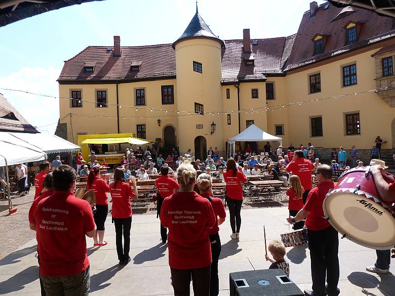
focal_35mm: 25
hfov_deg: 69.4
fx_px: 285
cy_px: 148
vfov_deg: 54.9
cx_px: 198
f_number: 4
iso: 80
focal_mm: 4.1
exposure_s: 1/400
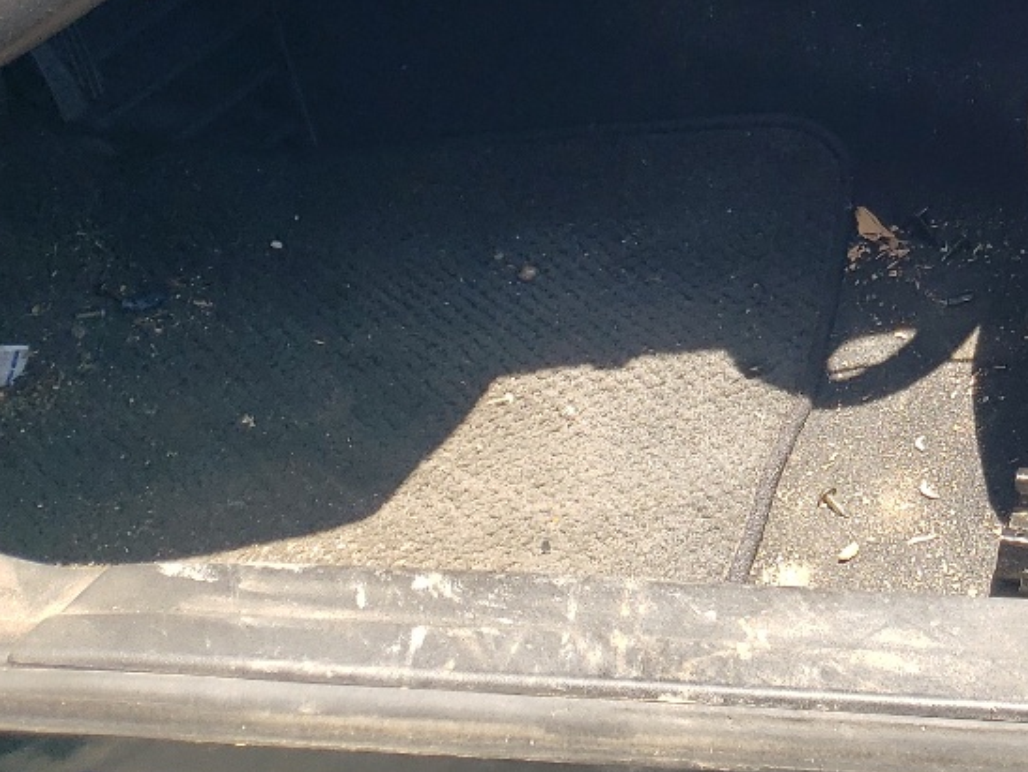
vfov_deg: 17.8
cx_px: 1340
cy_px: -304
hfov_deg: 22.8
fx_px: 2258
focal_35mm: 76
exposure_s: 1/556
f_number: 1.5
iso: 50
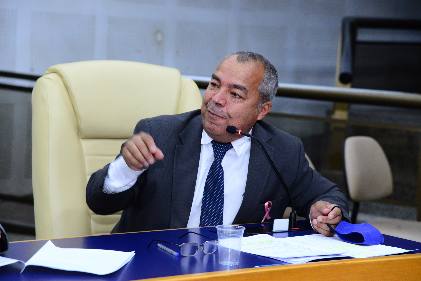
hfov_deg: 17.1
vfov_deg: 11.4
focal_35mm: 120
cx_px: 210
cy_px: 140
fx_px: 1404
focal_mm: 120
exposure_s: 1/60
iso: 2500
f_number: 5.6
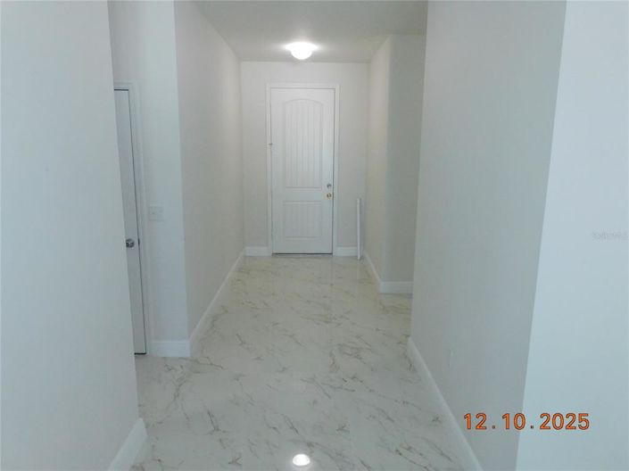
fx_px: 436
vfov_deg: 56.8
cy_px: 236
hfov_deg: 71.6
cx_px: 314
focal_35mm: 24
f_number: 3.3
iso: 400
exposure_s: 1/80
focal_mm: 4.3
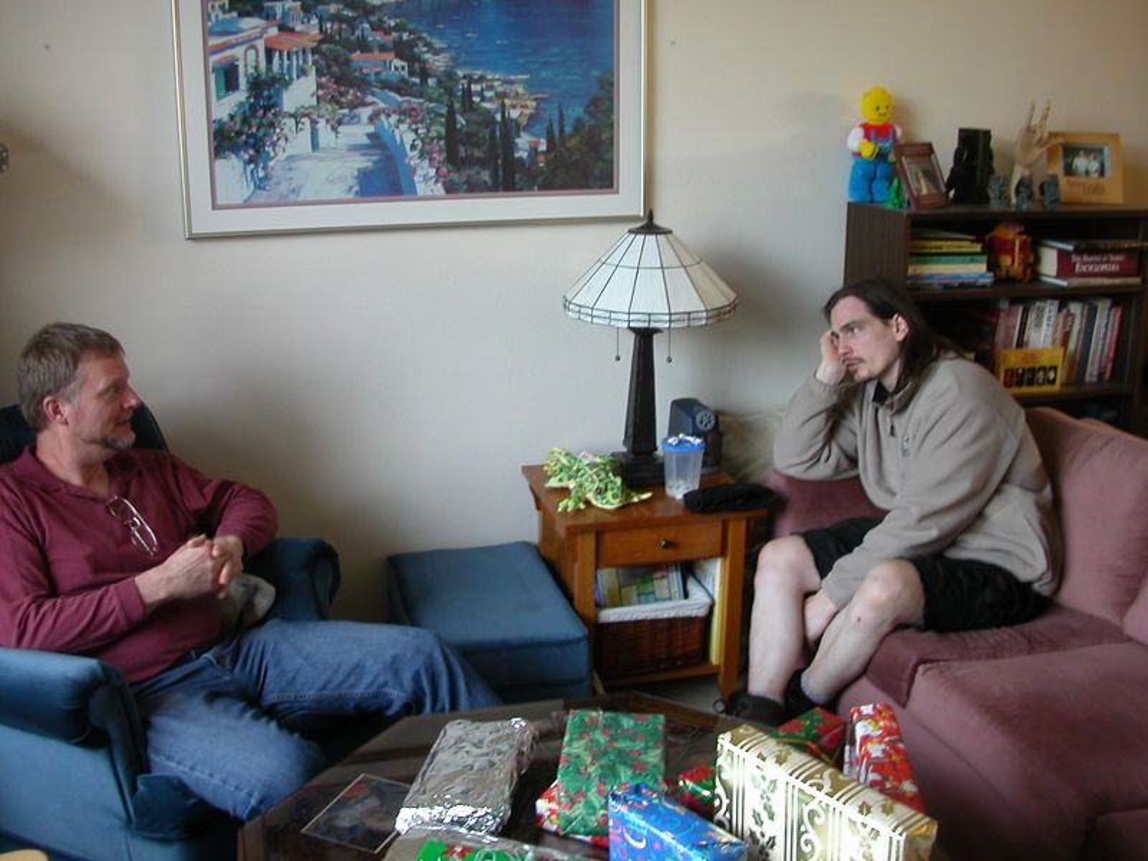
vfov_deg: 38.7
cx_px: 574
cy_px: 430
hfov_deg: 50.1
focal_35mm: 37
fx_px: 1227
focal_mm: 5.6
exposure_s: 1/13.5
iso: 100
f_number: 2.7
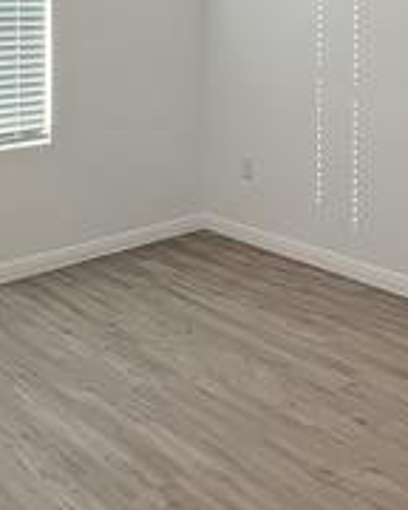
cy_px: 108
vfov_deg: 39.6
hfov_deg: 33.4
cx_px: 218
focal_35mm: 45
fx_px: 679
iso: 160
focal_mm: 1.57
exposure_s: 1/120
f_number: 1.8
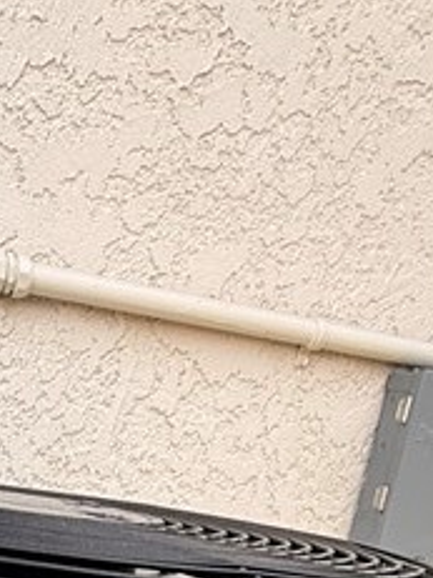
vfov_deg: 18.0
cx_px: 20
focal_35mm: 62
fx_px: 1035
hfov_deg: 22.9
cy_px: 1211
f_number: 2.2
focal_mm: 2.22
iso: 50
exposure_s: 1/184
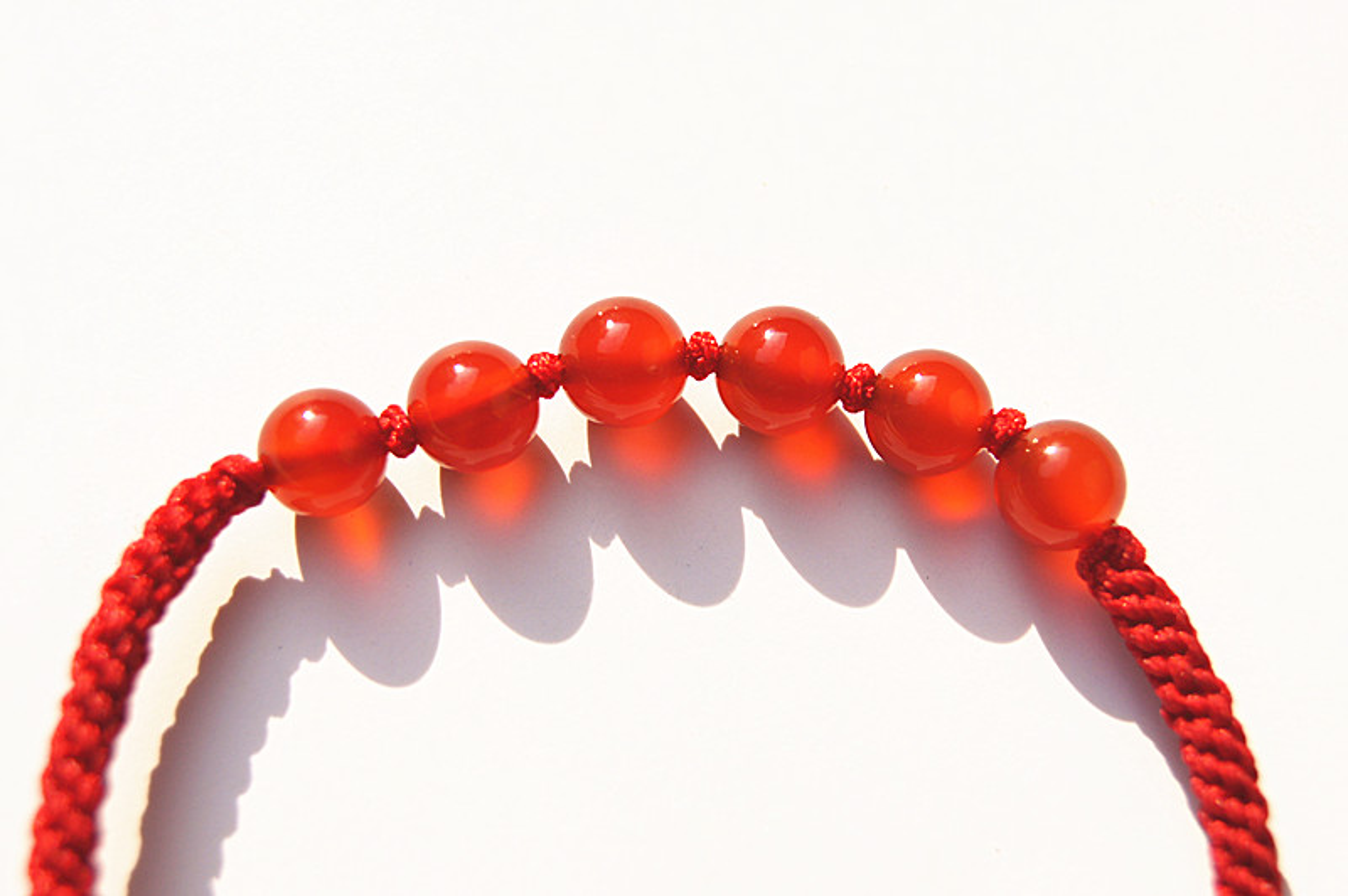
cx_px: 674
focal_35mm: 82
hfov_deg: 24.6
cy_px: 448
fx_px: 3087
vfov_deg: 16.5
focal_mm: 55
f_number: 8
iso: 200
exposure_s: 1/1000
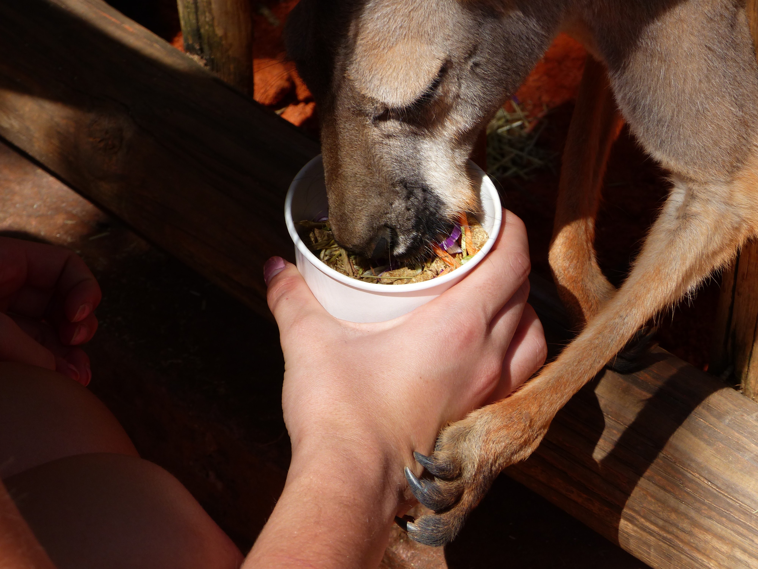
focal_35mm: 138
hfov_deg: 14.3
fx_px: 3022
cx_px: 379
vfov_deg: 10.7
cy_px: 284
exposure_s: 1/640
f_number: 4
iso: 100
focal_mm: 24.8
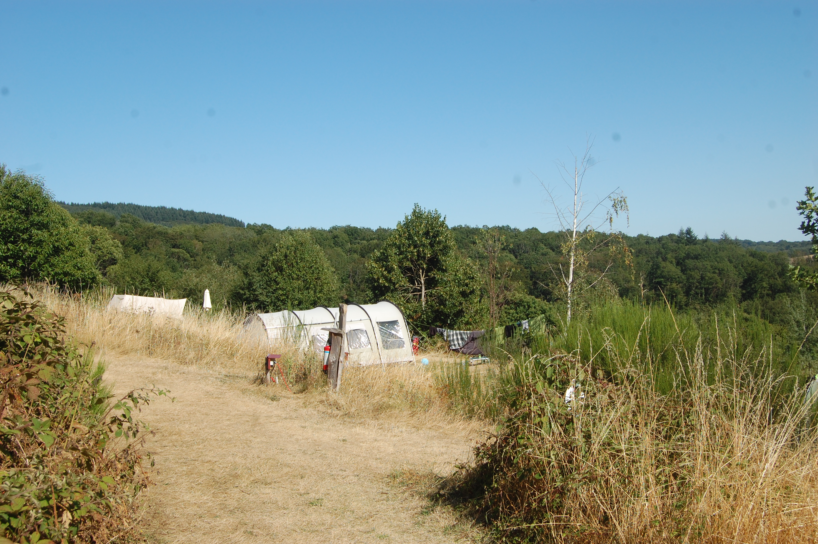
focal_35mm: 39
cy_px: 272
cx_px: 409
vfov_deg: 34.1
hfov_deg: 49.6
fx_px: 885
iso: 200
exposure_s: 1/320
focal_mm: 26
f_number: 9
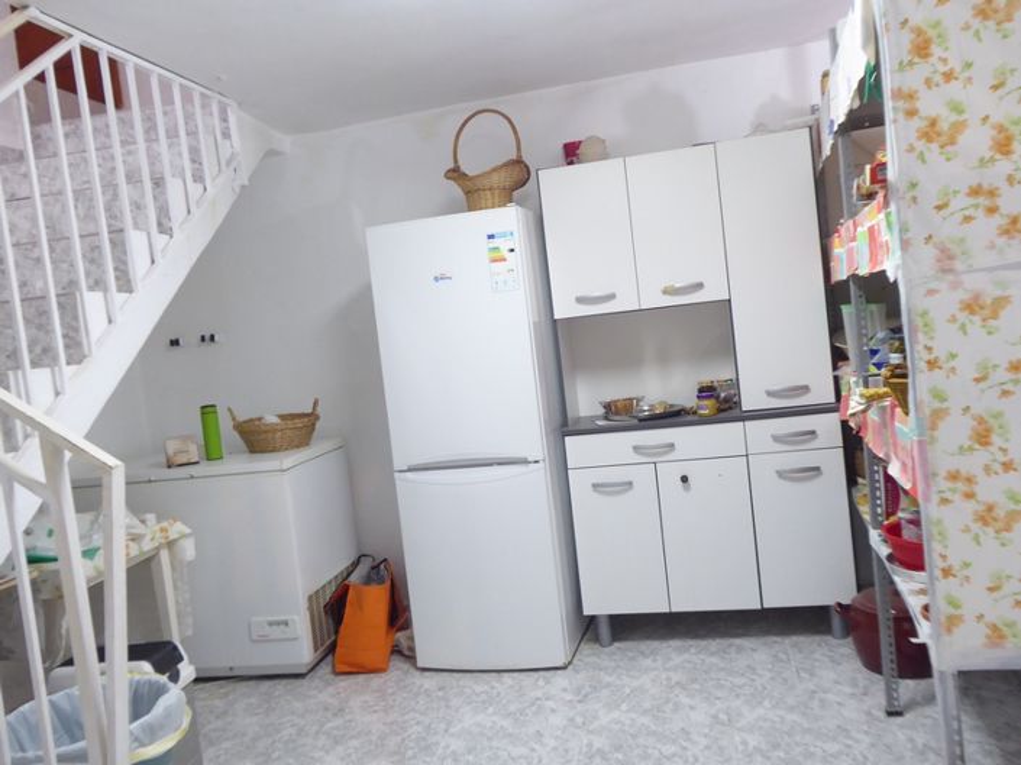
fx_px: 855
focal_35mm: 29
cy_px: 382
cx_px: 510
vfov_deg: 48.2
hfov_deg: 61.7
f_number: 3.5
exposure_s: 1/13
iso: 400
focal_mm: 5
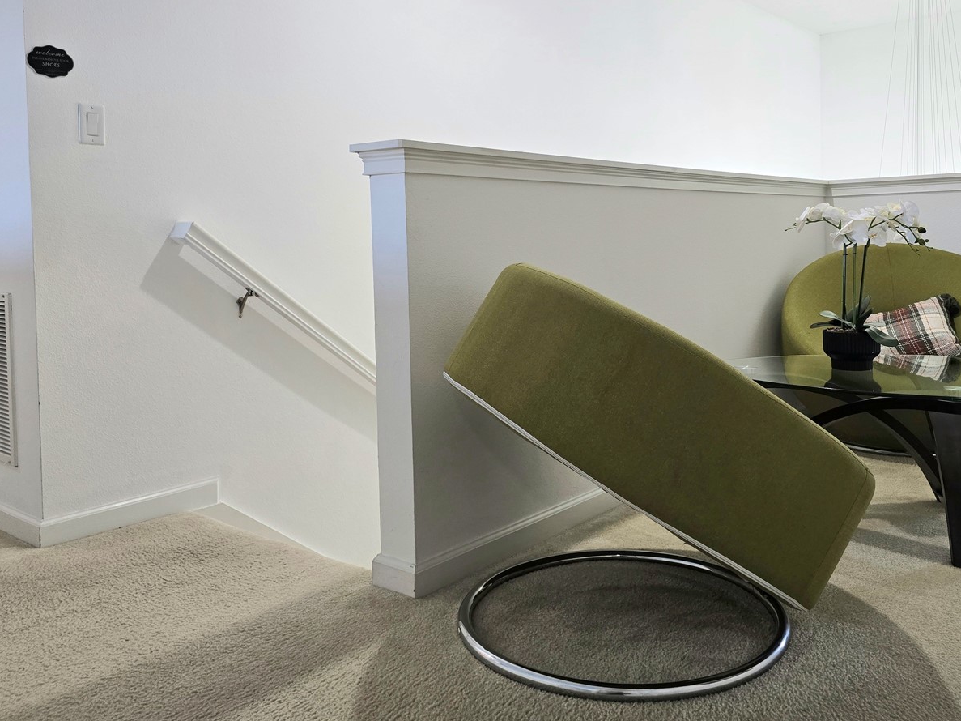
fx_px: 861
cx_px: 528
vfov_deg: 44.9
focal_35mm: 31
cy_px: 253
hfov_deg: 58.2
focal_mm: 6.3
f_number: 1.7
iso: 160
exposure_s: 1/120
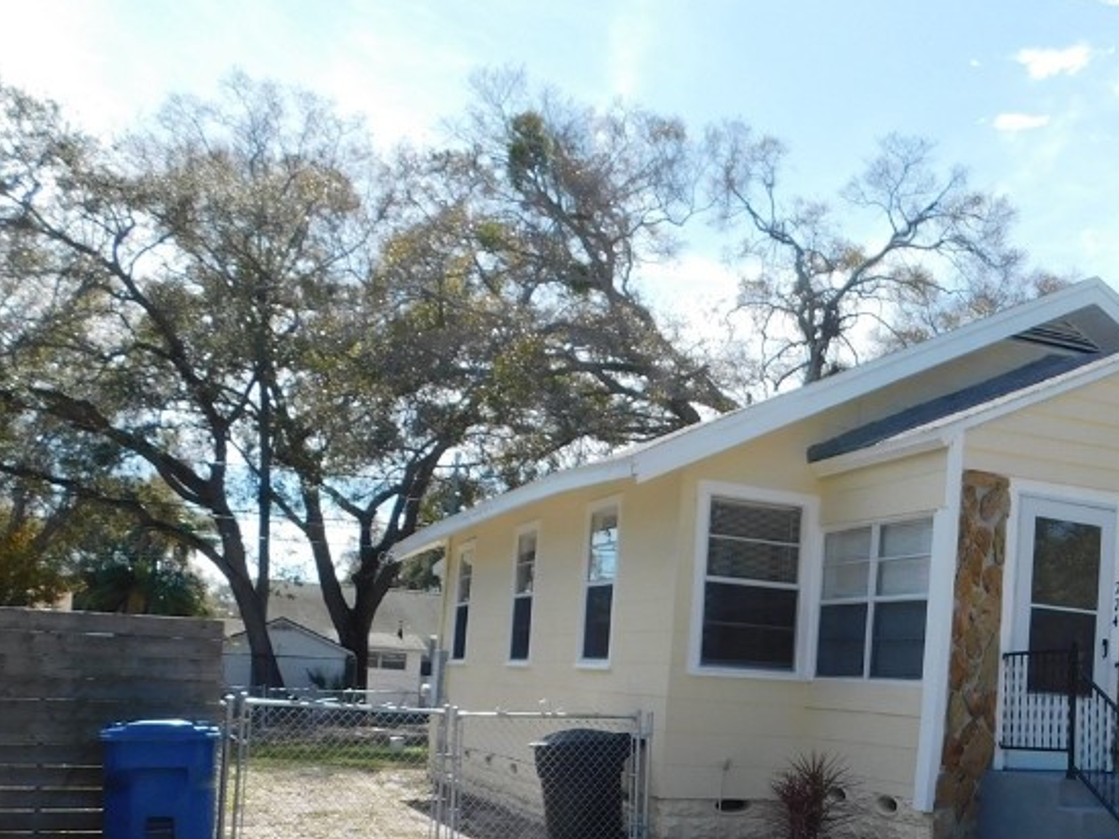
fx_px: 1390
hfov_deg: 41.5
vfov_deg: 32.8
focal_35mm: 43
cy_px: 649
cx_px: 935
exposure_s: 1/1250
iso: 125
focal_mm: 4
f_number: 3
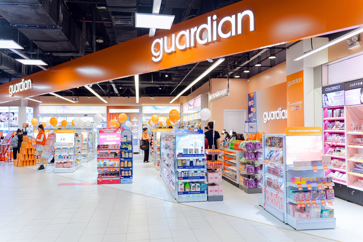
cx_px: 182
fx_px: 292
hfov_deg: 63.7
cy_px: 121
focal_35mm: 29
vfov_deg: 45.0
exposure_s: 1/250
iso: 640
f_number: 2.8
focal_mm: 29
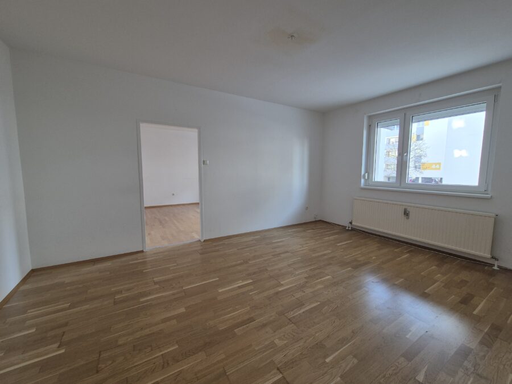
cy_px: 192
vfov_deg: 89.9
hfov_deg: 106.2
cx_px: 256
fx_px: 192
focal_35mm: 13
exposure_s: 1/50
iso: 125
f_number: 2.2
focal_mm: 2.2
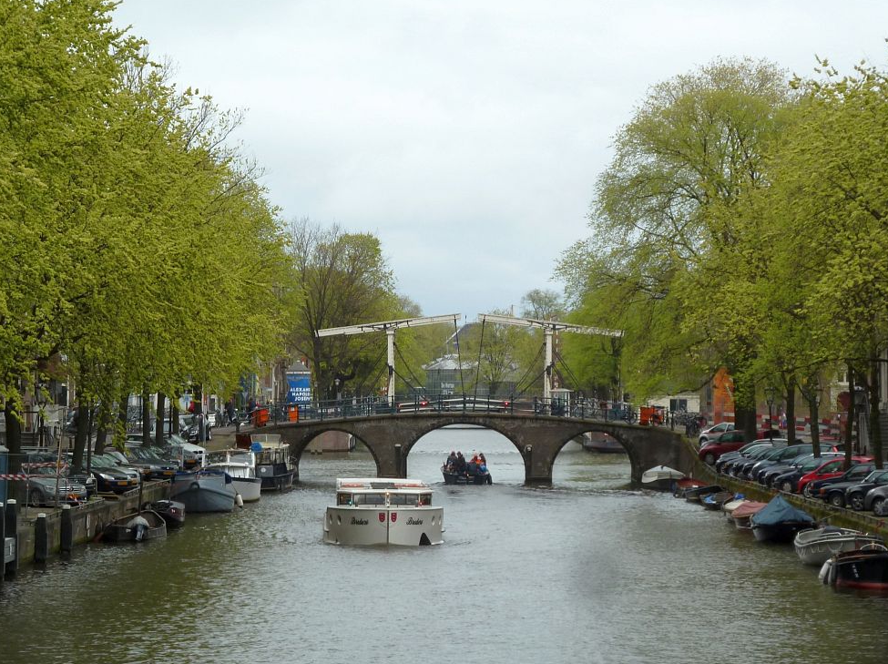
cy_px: 328
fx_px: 3203
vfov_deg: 11.8
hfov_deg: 15.8
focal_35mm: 125
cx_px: 447
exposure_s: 1/50
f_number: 4.4
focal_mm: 19.5
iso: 100
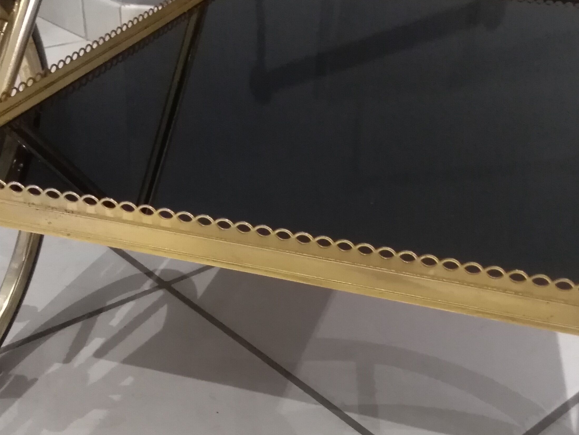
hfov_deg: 38.9
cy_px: 260
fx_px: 820
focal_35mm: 49
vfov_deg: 29.6
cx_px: 312
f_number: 2
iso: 890
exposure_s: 1/14.3
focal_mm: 3.54
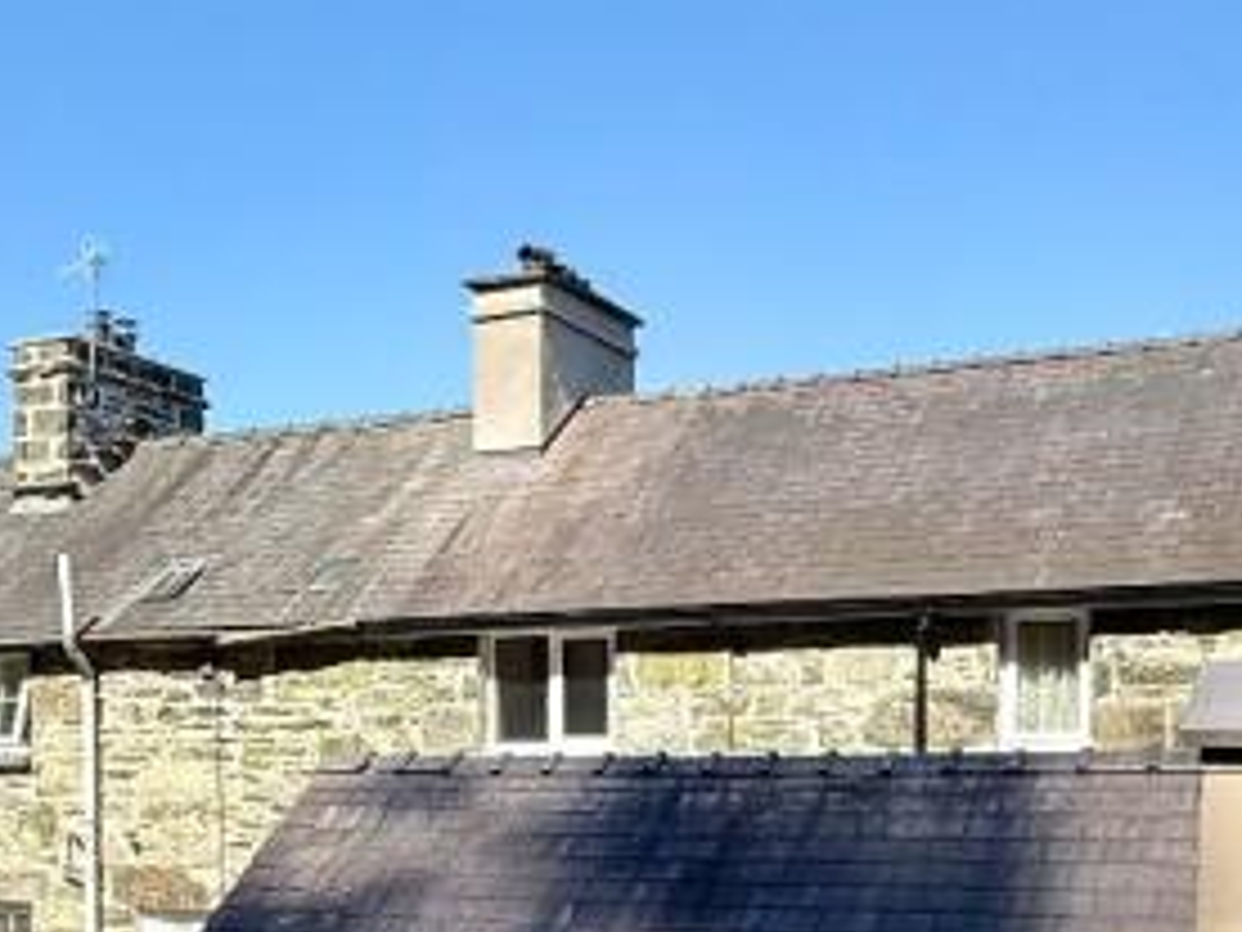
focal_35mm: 52
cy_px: 842
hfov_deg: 36.3
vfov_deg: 27.0
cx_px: 387
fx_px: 1866
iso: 50
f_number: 2.2
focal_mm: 2.22
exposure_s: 1/1125
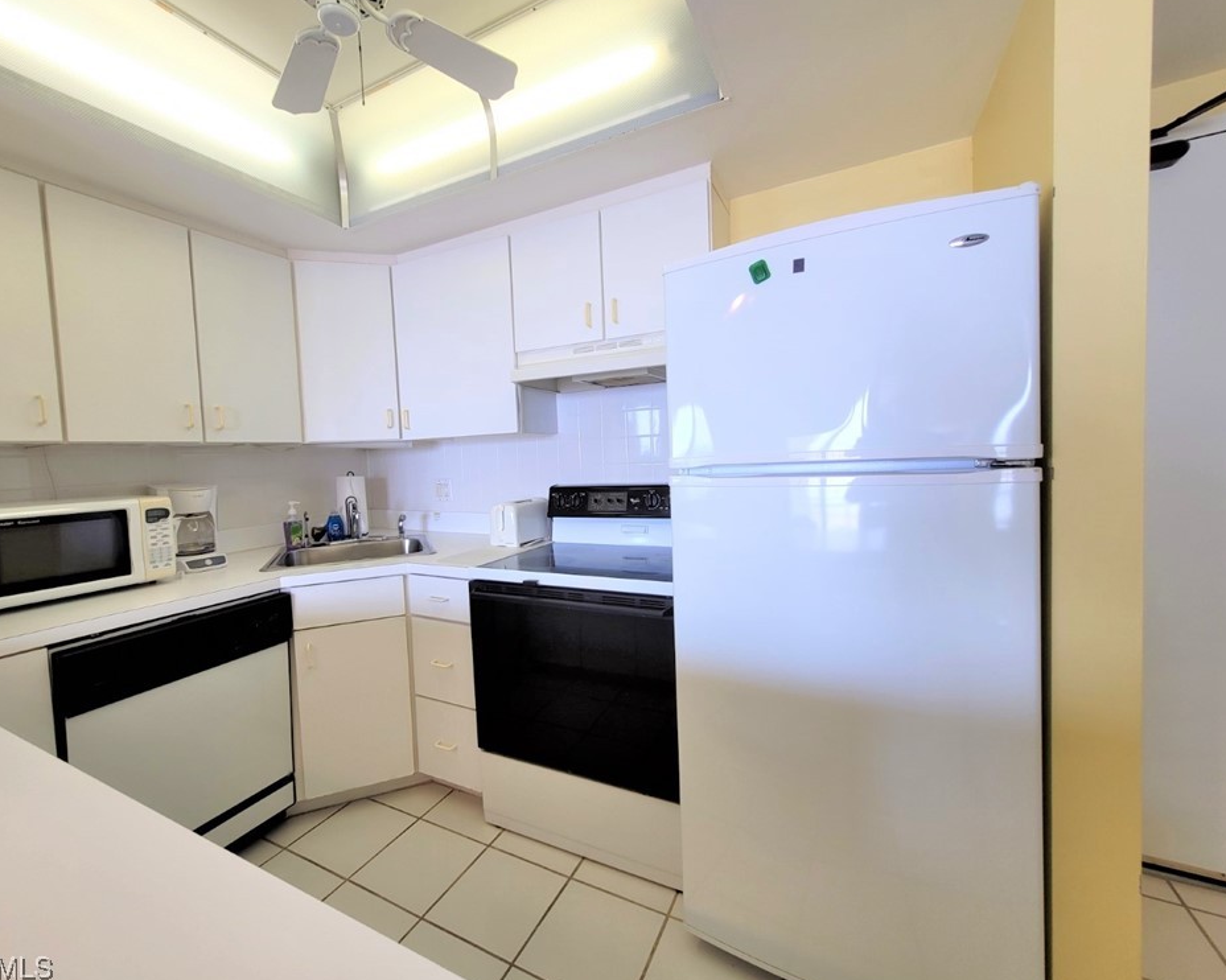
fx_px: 508
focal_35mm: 14
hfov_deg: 100.5
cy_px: 490
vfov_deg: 88.0
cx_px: 567
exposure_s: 1/59
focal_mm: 1.74
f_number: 2.2
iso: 50
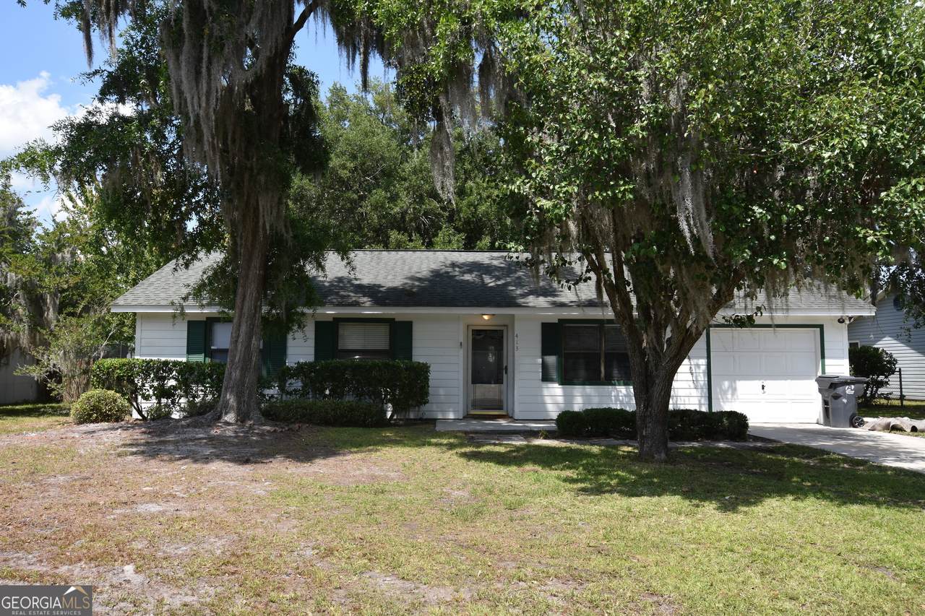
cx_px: 462
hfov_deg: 64.6
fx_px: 732
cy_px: 308
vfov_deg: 45.7
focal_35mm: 28
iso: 320
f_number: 8
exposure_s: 1/500
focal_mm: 19
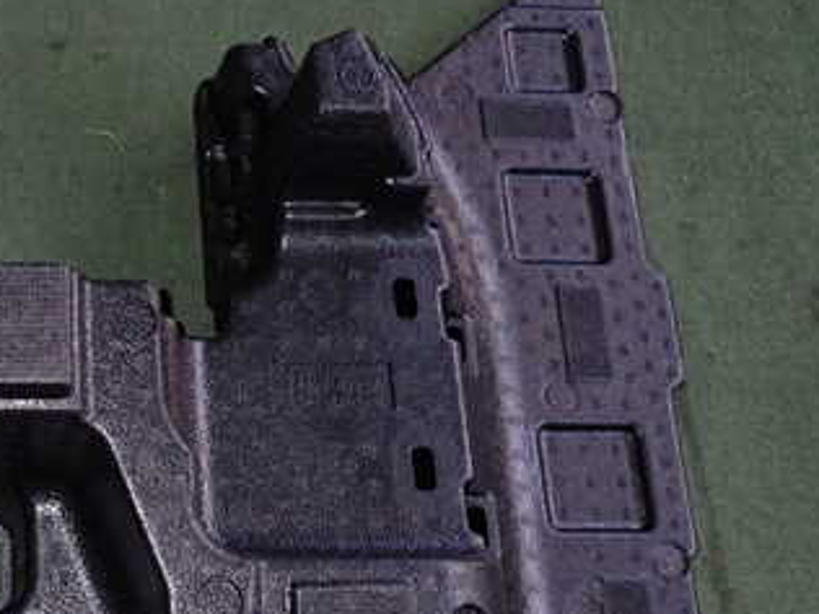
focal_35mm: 57
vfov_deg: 25.6
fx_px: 1349
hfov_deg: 32.1
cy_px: 345
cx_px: 75
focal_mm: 5.4
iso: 250
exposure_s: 1/30
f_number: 6.3
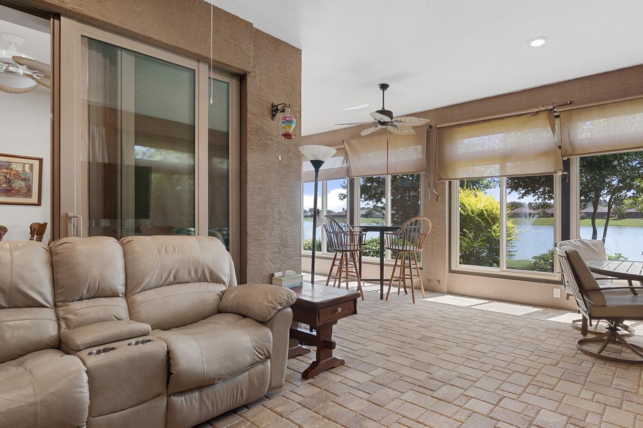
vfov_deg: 64.4
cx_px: 373
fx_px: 339
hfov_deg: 86.2
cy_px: 235
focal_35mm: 19
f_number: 8
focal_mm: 16
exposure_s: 1/15
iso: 400
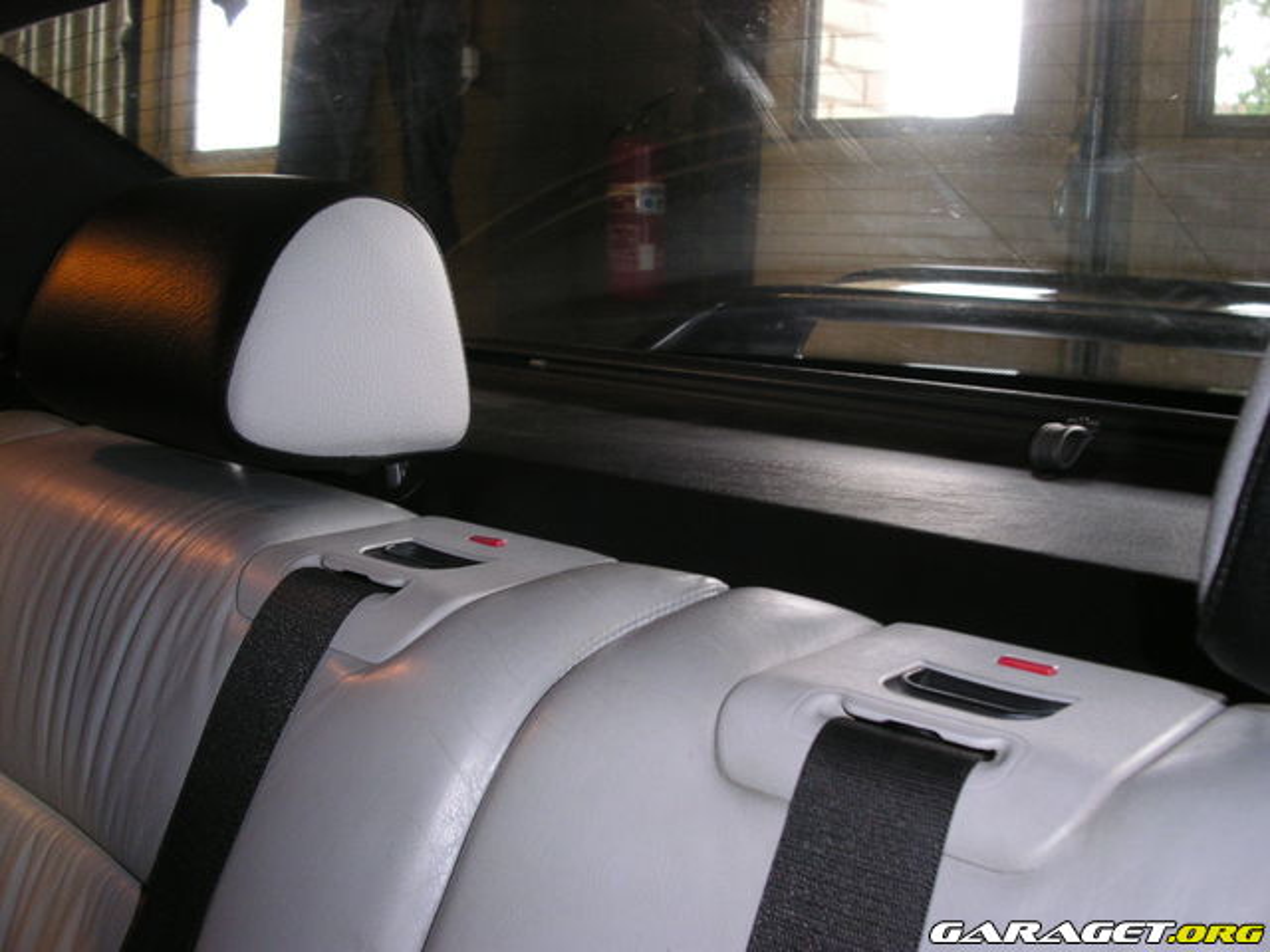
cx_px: 635
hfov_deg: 49.0
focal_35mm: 38
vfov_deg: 37.7
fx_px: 1394
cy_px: 476
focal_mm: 7.8
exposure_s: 1/45
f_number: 2.8
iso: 200
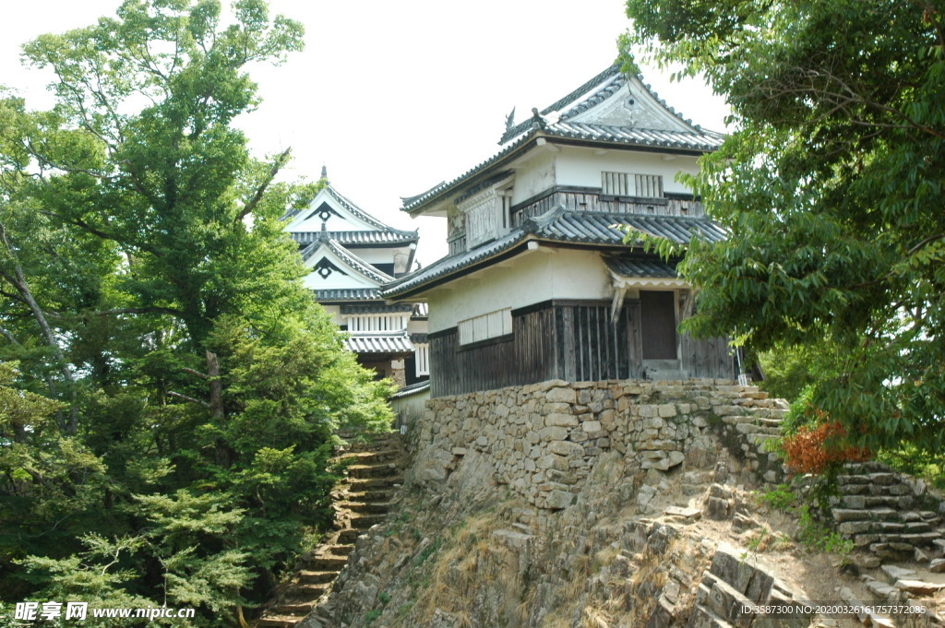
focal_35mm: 44
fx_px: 1141
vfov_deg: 30.8
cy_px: 314
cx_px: 472
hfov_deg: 45.0
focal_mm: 29
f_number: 9
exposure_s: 1/100
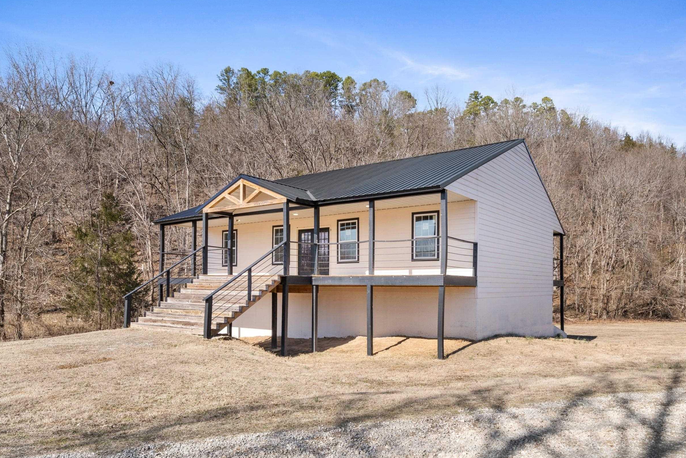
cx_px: 355
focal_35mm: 24
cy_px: 235
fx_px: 459
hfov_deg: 73.5
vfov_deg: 52.9
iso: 400
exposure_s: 1/800
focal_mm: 15.4
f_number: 9
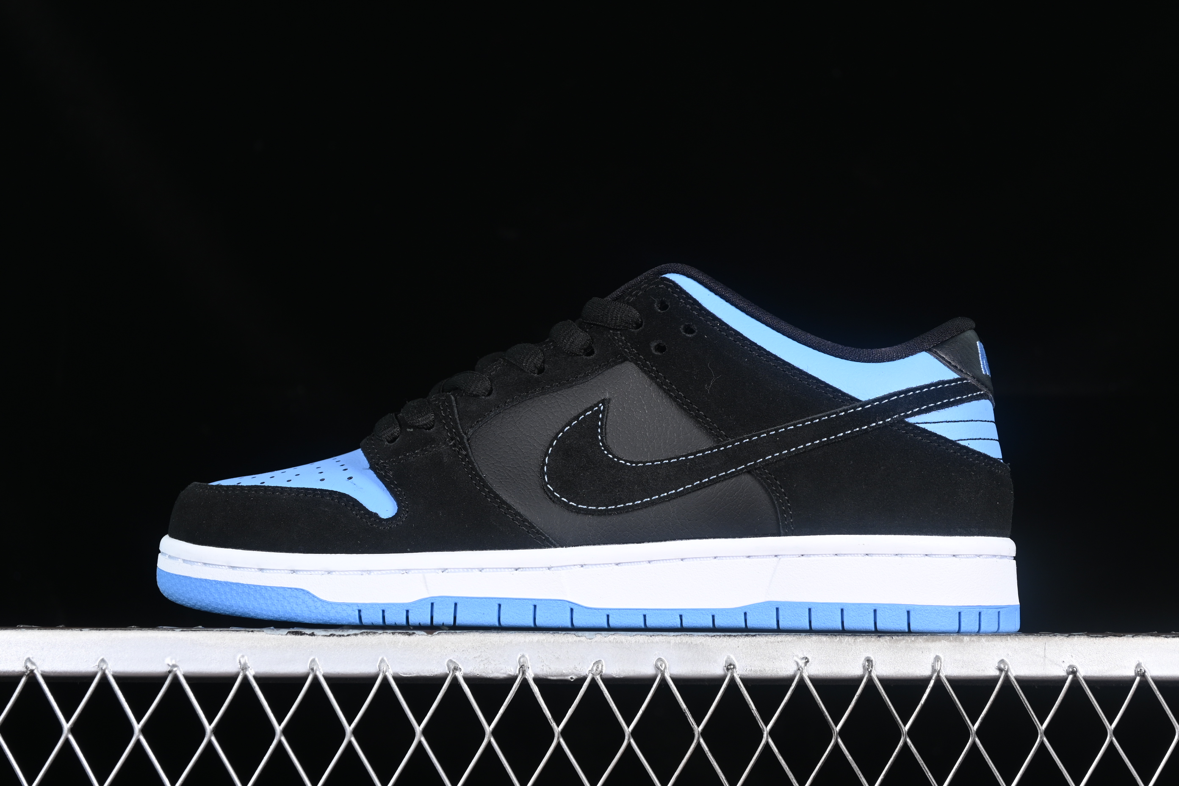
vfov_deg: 18.2
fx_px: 2456
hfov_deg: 27.0
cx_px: 590
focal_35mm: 75
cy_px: 393
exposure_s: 1/60
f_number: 6.3
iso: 160
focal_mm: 50
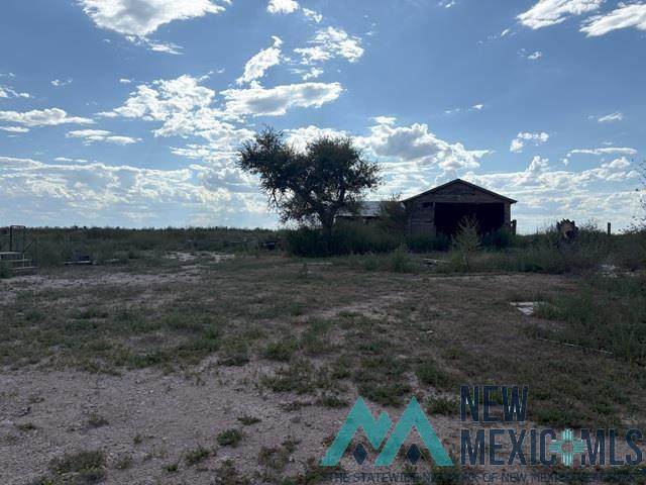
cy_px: 242
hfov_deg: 67.3
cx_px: 323
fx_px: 485
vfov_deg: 53.1
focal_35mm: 26
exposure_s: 1/8850
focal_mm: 5.96
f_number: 1.6
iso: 50
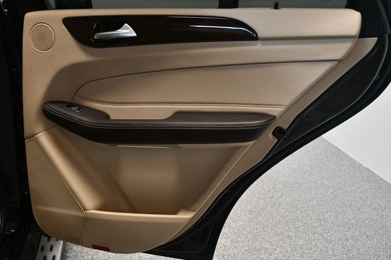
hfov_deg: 49.6
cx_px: 196
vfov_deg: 34.2
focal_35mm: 39
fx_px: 423
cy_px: 130
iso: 2200
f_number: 3.8
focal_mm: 26
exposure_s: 1/125
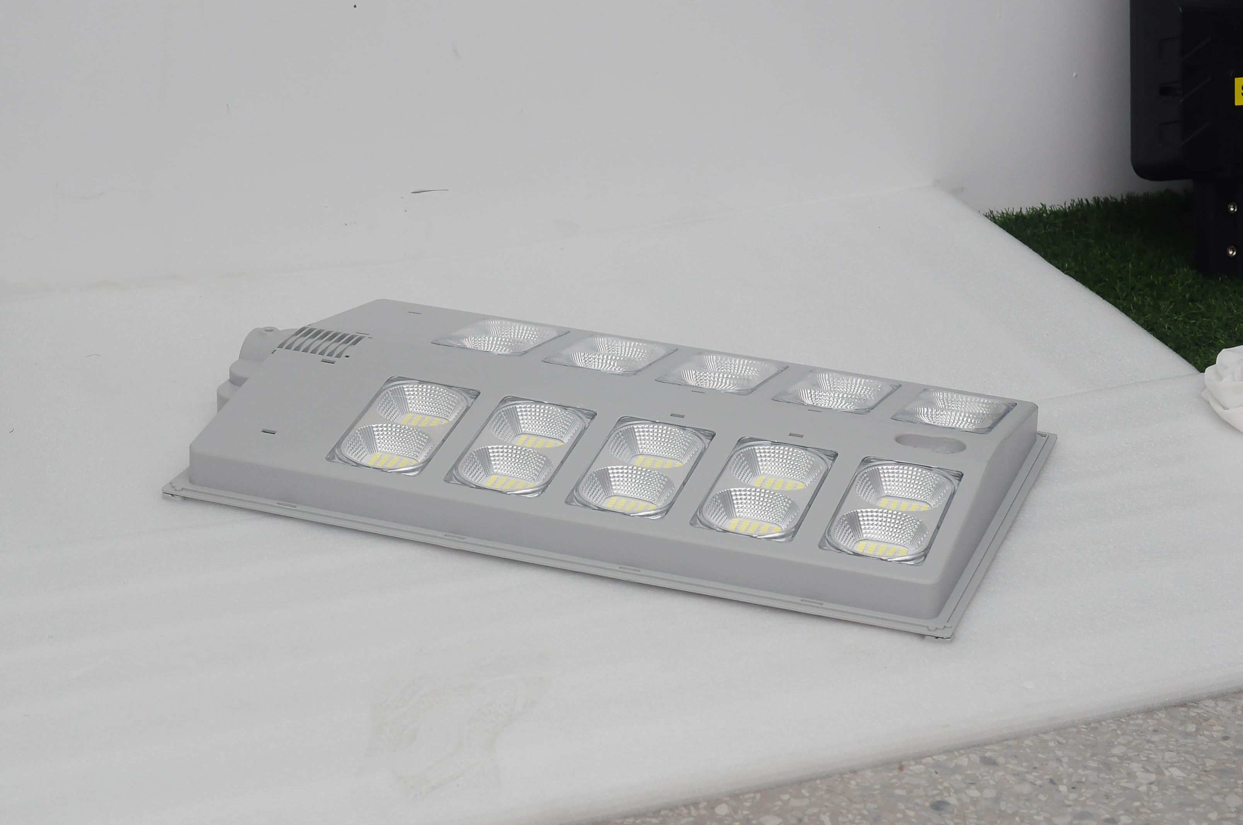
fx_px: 2586
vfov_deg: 18.1
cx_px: 622
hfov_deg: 27.0
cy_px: 412
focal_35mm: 75
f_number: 8
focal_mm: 50
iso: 1000
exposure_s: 1/100
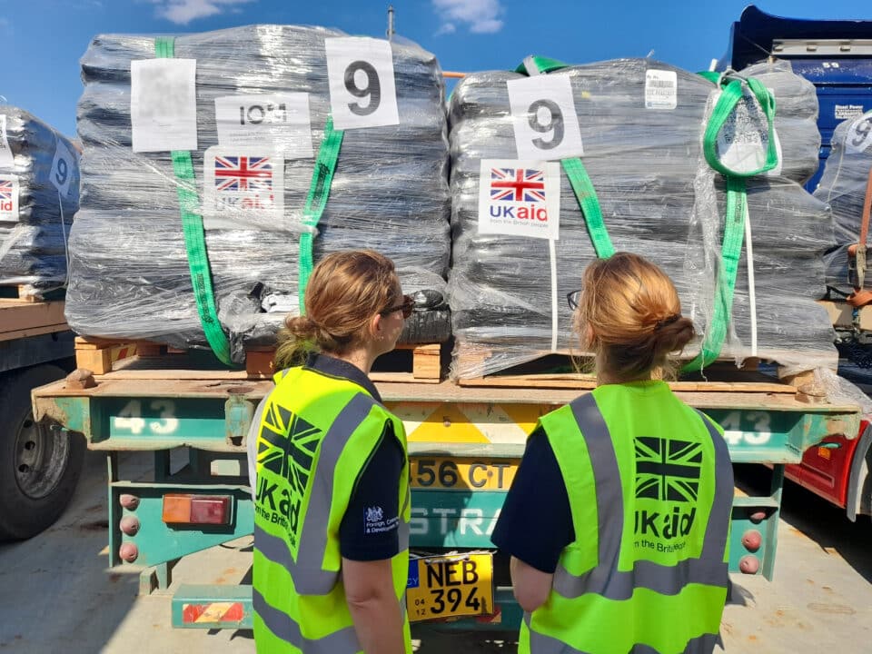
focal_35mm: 25
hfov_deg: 69.4
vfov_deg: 54.9
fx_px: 630
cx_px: 436
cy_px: 327
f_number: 2
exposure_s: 1/707
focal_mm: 4.6
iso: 20
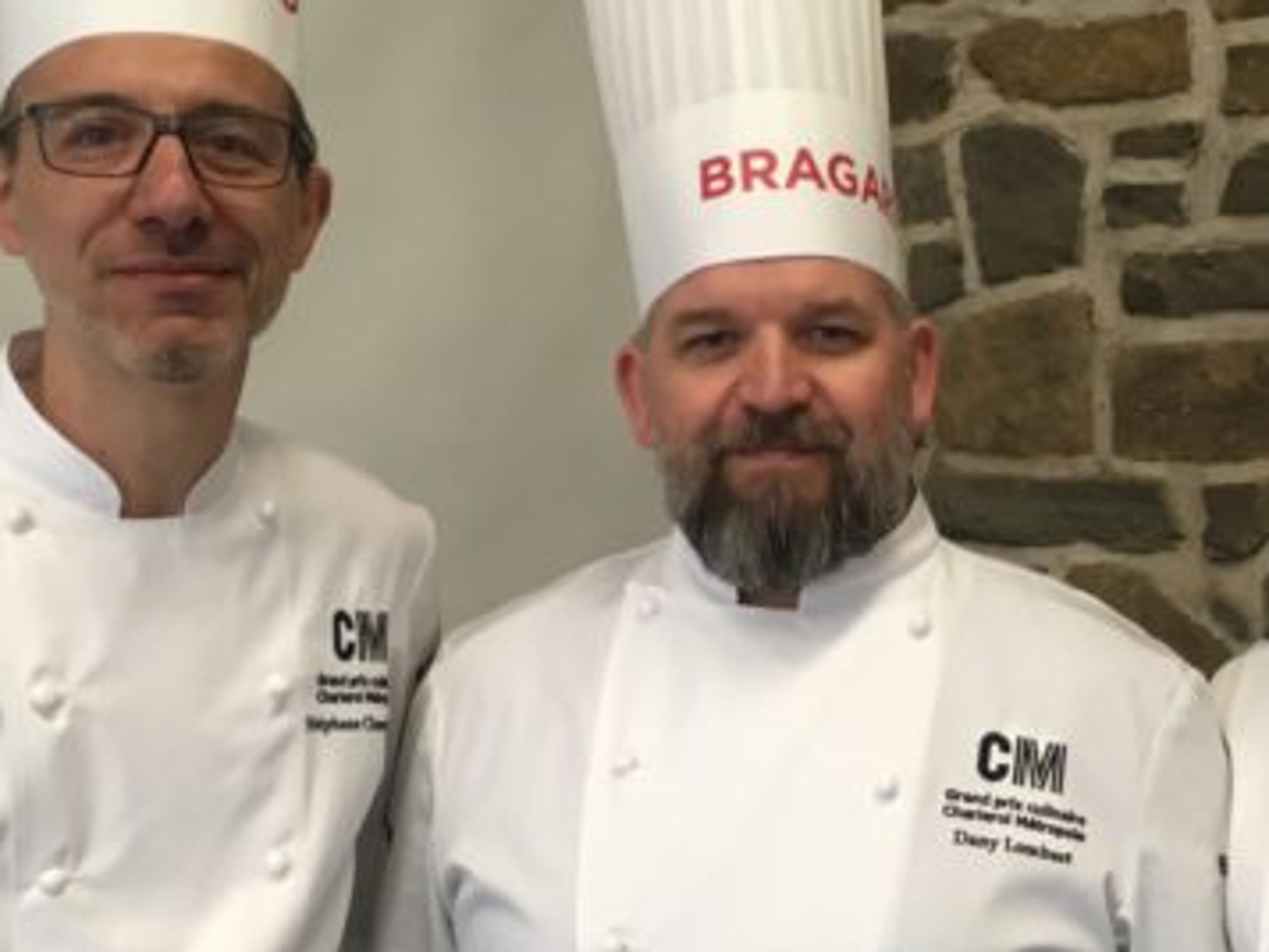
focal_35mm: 65
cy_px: 600
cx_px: 821
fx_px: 2384
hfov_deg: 29.6
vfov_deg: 22.5
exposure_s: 1/33
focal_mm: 4.15
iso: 80
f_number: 2.2
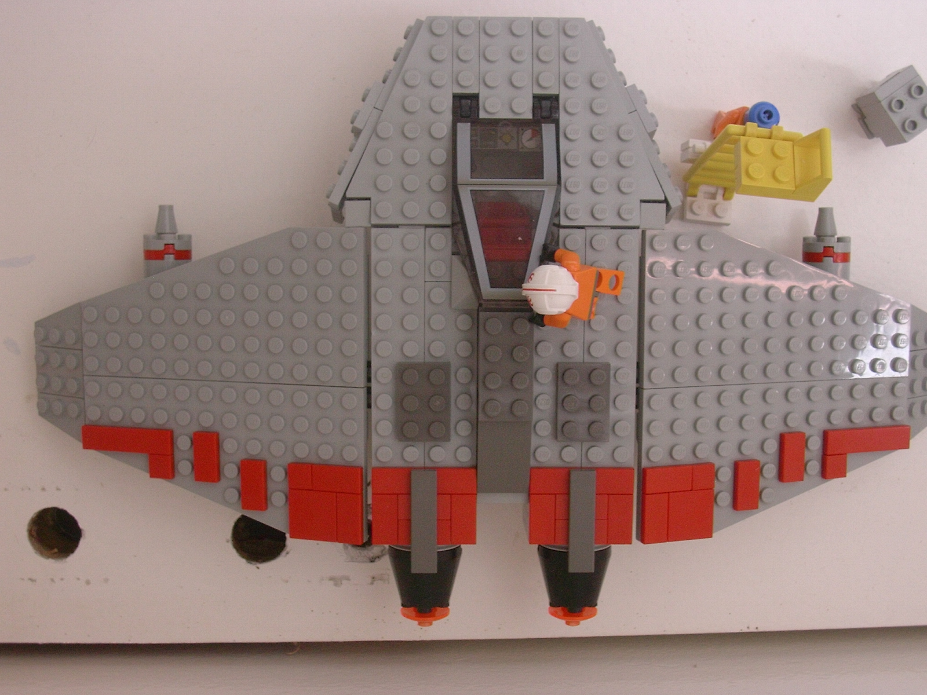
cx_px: 464
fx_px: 1205
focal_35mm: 45
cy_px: 348
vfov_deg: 32.2
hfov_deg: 42.1
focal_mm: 6.7
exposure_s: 1/13.8
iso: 70
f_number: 2.9
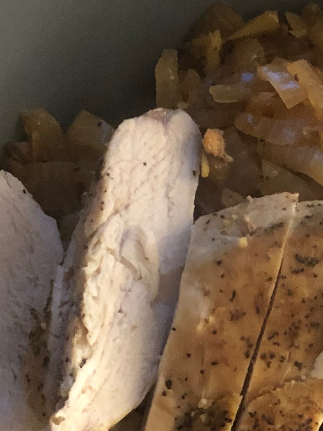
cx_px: 327
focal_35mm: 96
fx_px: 1194
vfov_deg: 20.2
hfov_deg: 15.1
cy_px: 353
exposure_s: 1/4
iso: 200
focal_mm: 4
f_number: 1.8
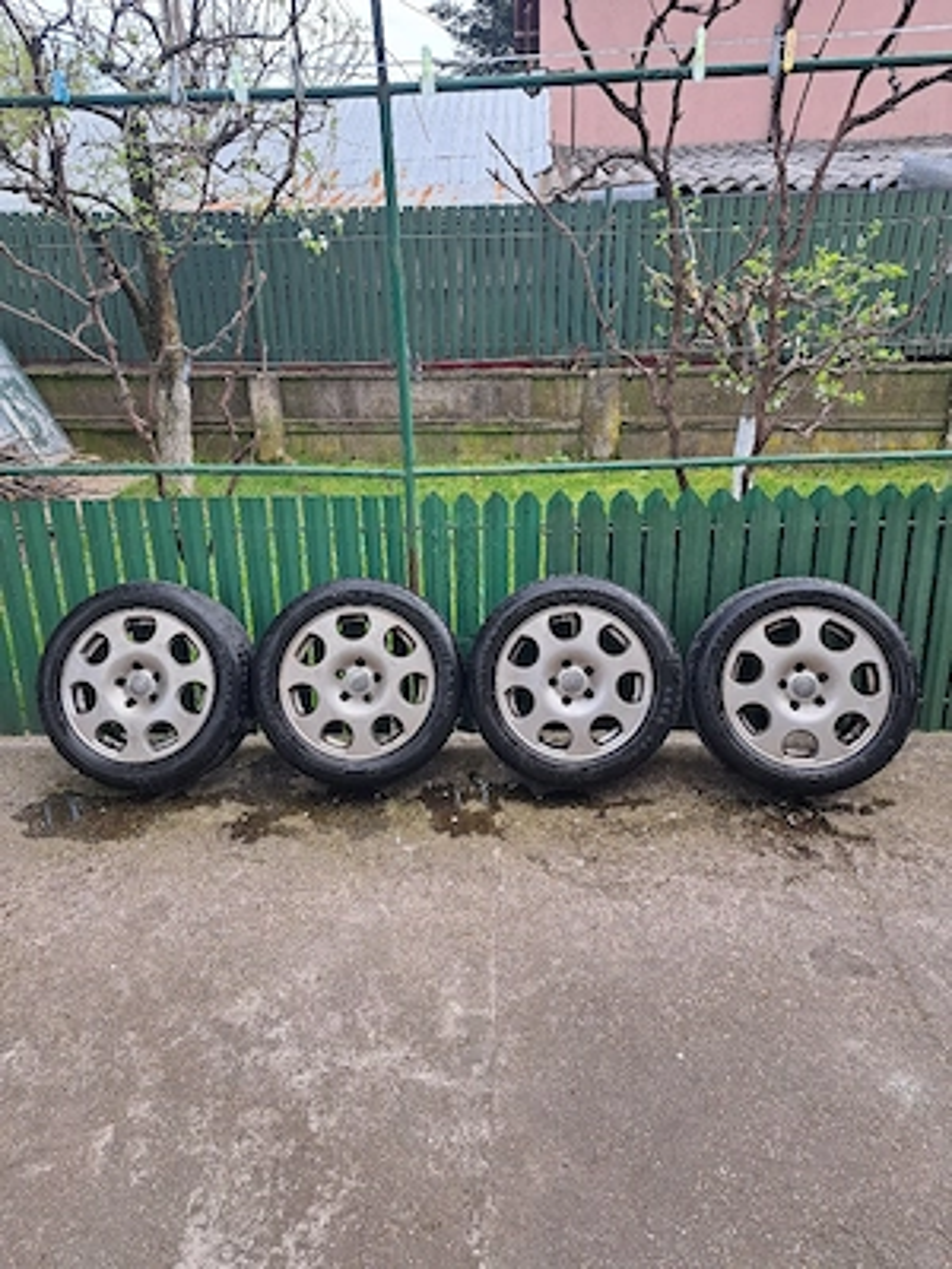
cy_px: 634
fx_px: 880
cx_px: 476
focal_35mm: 24
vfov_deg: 71.6
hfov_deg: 56.8
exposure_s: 1/167
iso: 50
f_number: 1.8
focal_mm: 5.23
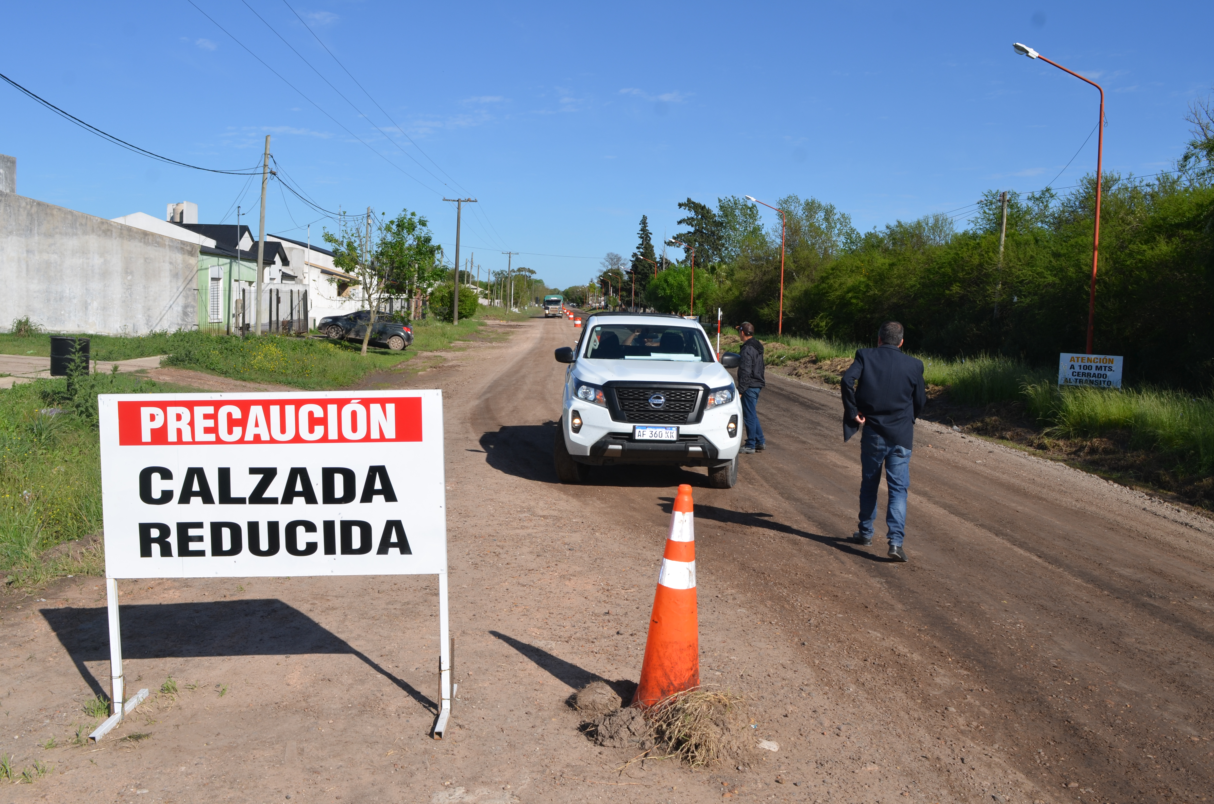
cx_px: 607
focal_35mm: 32
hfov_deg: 59.6
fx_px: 1060
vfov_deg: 41.5
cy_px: 402
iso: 100
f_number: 10
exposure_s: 1/250
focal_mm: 21
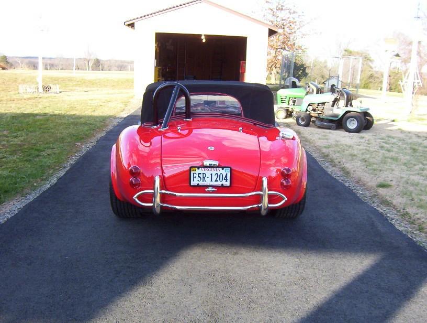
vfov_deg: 39.8
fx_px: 445
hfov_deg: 51.2
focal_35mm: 36
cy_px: 162
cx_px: 214
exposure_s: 1/373
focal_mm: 5.54
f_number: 2.76
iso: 100
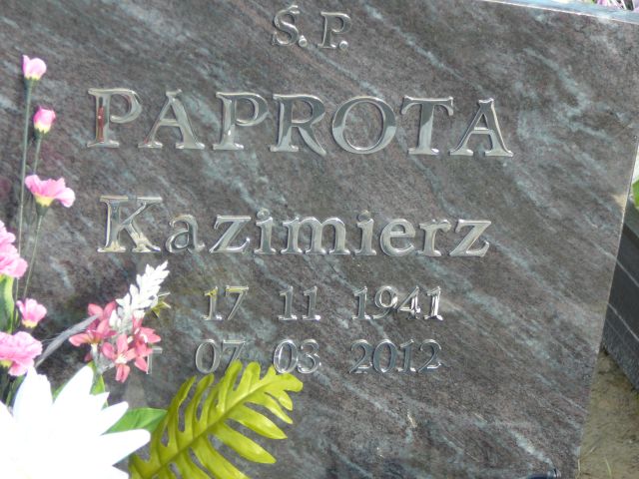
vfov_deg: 13.2
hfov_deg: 17.6
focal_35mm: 112
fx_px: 2067
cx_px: 320
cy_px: 240
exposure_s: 1/80
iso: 80
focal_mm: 16.6
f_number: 3.9
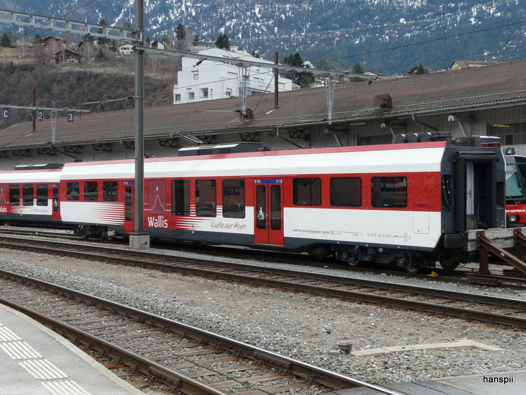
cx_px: 263
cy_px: 198
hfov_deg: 34.3
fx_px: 851
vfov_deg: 26.1
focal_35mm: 56
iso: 100
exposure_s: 1/200
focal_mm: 9.2
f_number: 5.6
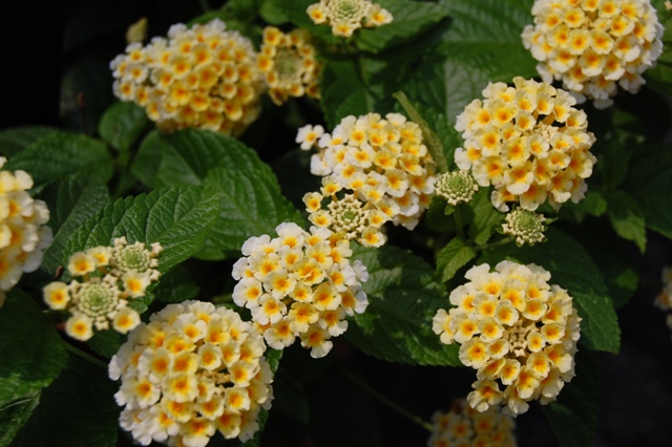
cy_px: 224
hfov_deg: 29.9
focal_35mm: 68
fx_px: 1259
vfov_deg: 20.1
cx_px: 336
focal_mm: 45
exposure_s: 1/800
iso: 200
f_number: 8
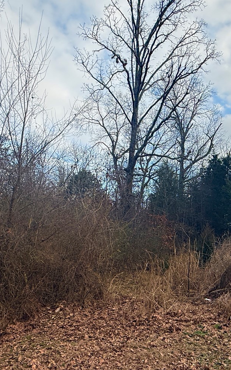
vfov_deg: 63.3
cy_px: 241
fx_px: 292
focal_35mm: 29
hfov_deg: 42.6
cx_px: 152
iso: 64
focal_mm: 2.22
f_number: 2.2
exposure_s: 1/596
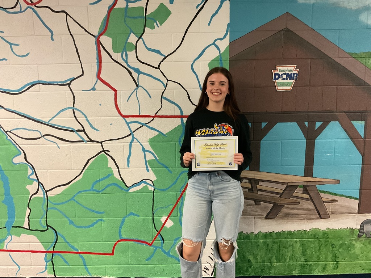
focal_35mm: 29
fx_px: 311
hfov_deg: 61.7
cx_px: 186
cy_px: 139
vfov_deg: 48.2
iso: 250
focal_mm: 3
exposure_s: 1/60
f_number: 1.8
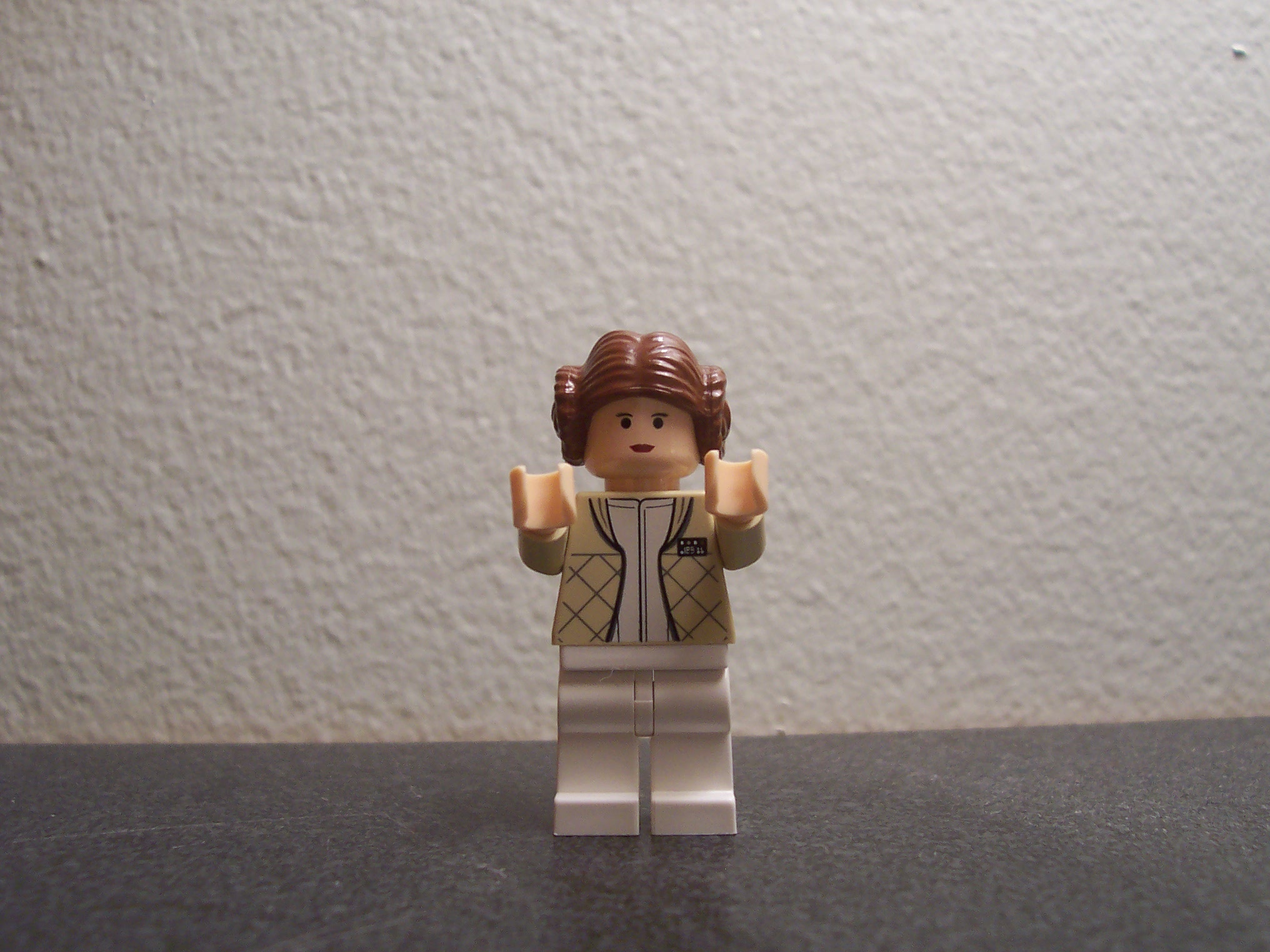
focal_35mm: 37
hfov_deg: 50.1
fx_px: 1357
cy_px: 476
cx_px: 635
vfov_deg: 38.7
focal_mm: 5.6
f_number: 2.8
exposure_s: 1/30
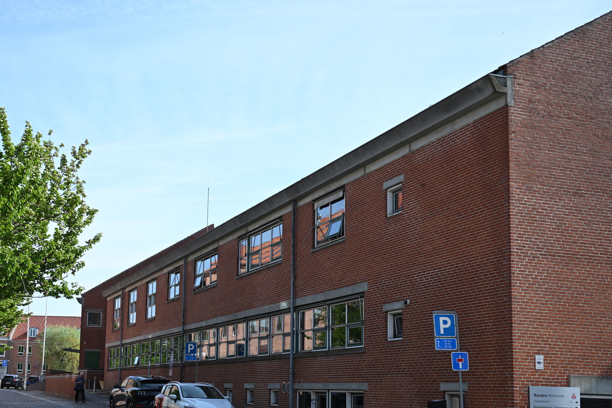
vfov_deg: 26.8
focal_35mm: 50
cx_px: 187
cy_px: 282
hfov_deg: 39.0
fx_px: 850
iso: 110
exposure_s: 1/2000
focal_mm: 35
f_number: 2.5
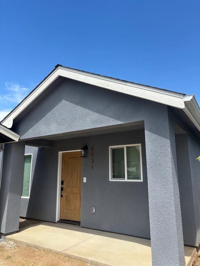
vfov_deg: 67.3
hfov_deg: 53.1
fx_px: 200
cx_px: 100
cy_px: 133
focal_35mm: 26
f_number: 1.6
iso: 50
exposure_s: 1/1543
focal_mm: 5.96
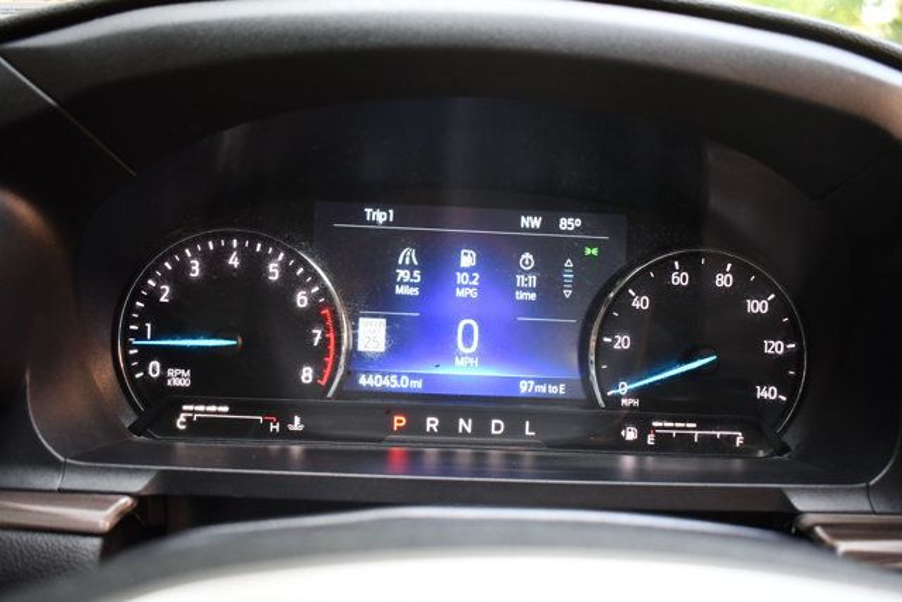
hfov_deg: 55.8
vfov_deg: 38.9
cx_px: 451
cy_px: 301
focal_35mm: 34
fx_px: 852
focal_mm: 23
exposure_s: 1/125
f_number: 3.8
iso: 1400
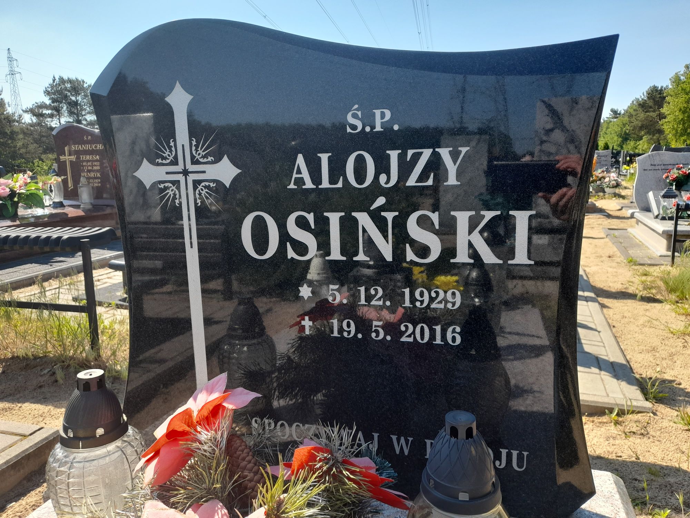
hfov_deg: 69.4
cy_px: 259
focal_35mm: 25
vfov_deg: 54.9
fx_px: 498
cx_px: 345
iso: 20
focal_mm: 4.6
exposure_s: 1/182
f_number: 2
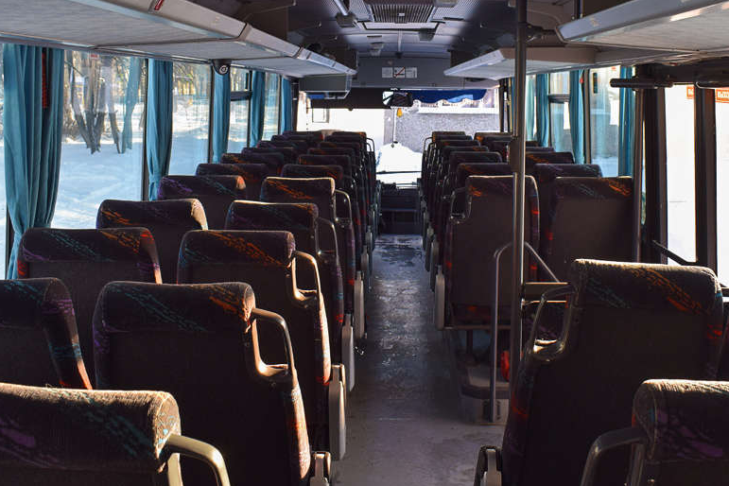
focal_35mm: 42
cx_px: 397
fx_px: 850
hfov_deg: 46.3
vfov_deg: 31.4
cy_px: 127
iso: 400
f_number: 5.6
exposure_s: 1/125
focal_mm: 18
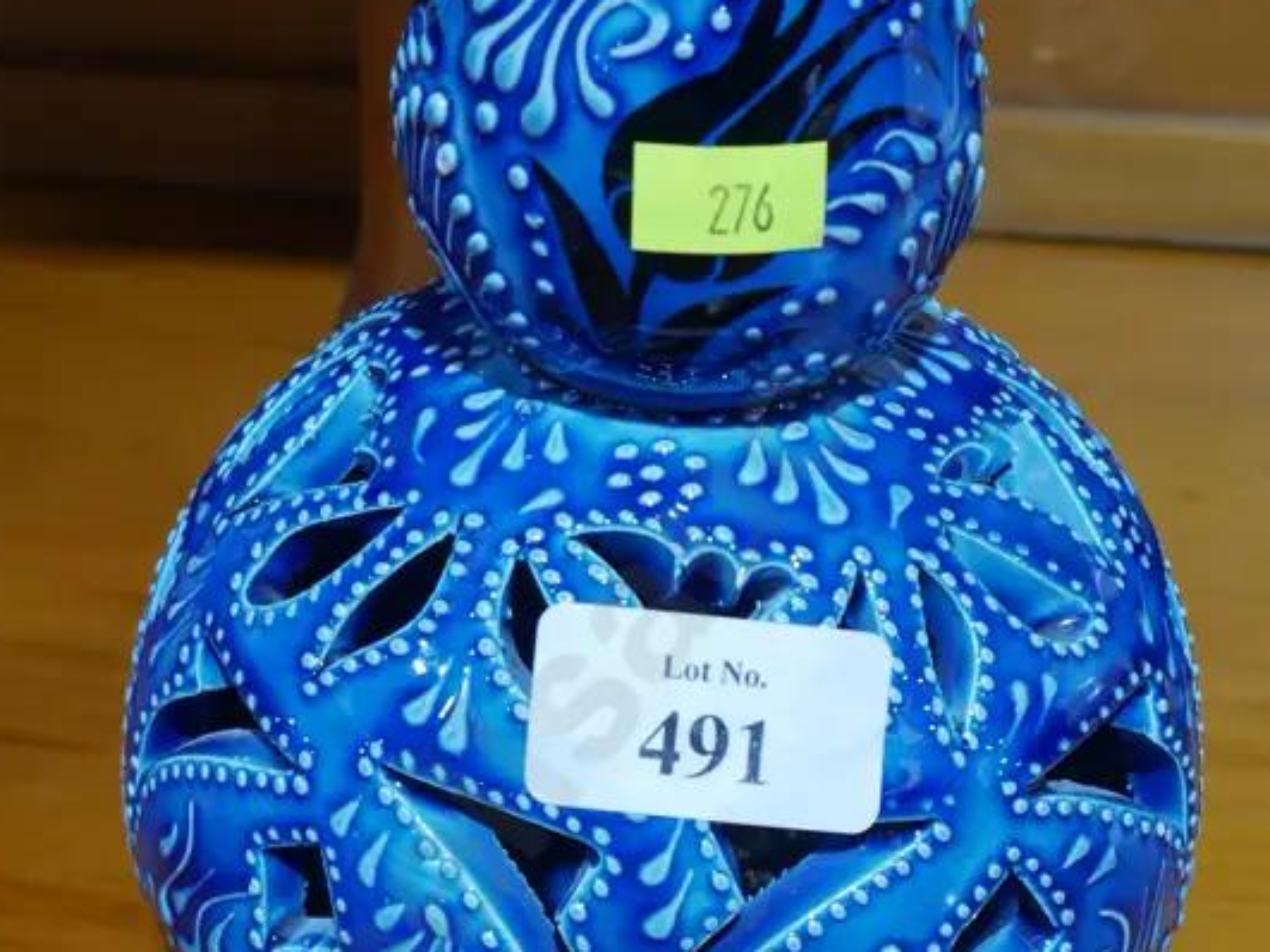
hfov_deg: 24.1
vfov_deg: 18.2
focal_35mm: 81
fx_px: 2971
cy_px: 505
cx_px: 732
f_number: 5.6
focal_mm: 21
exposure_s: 1/60
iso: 800
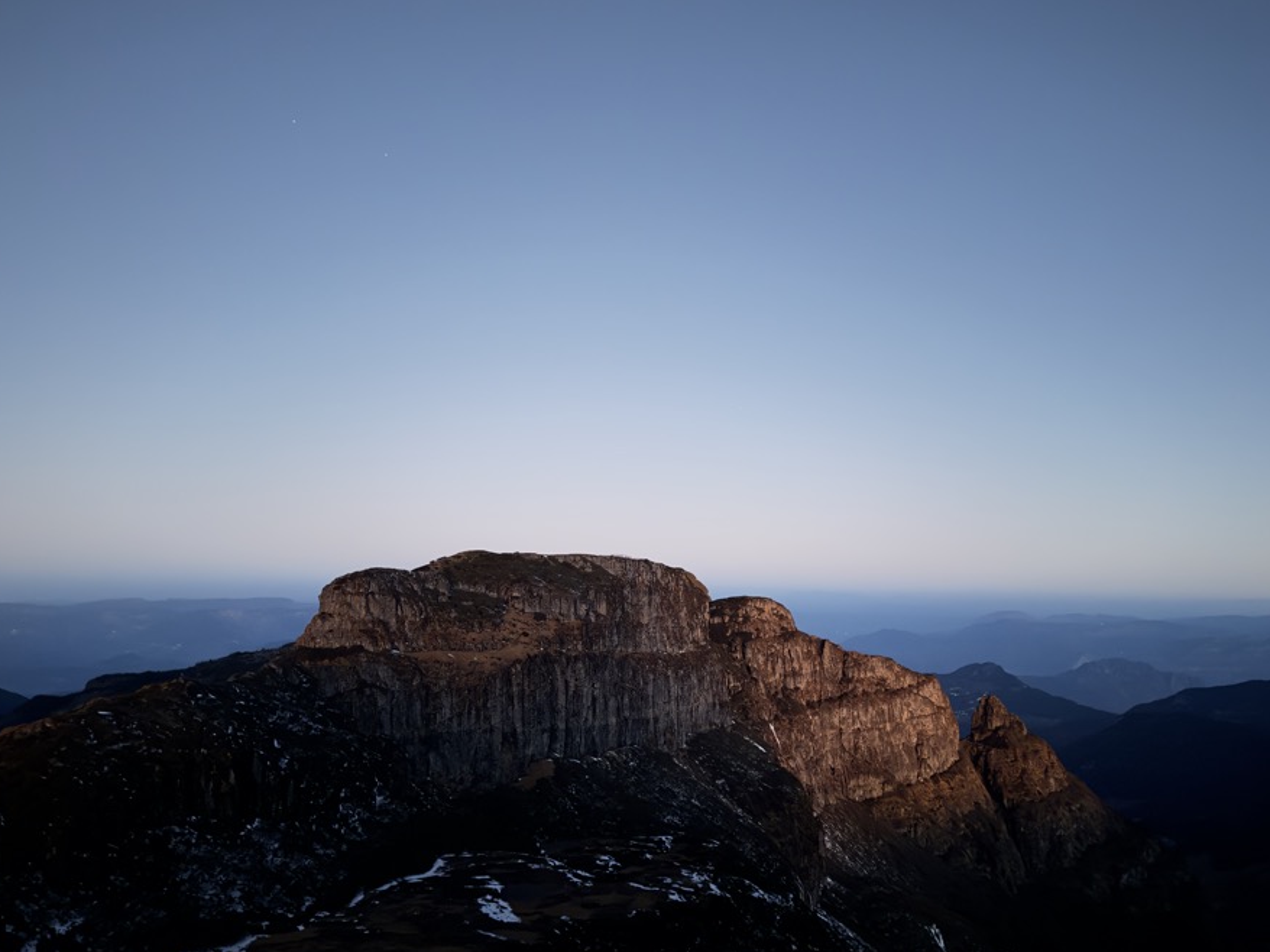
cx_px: 649
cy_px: 527
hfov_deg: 63.5
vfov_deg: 49.6
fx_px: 1027
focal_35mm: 28
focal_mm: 6.76
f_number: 1.78
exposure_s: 1/9
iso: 1600
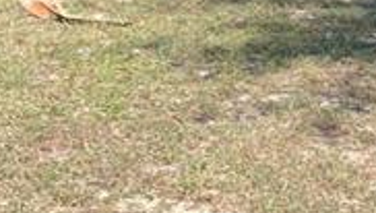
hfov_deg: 12.8
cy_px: -217
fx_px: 1588
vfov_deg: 7.4
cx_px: 552
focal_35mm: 159
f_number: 1.8
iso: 25
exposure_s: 1/928
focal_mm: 4.25
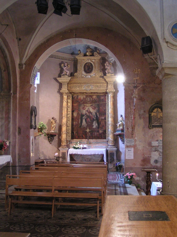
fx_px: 259
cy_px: 118
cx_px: 88
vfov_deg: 49.0
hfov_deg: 37.7
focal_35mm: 38
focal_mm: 5.8
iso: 200
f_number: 2.8
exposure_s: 1/5
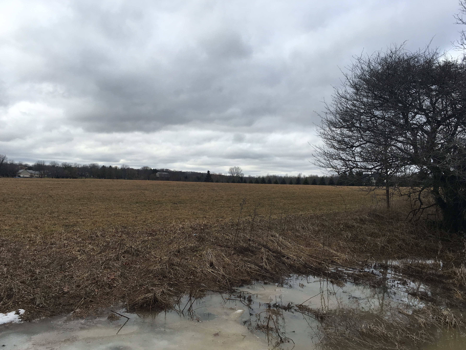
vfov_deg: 46.8
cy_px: 179
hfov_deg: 60.0
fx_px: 404
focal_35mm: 30
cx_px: 232
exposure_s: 1/1099
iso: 25
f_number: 2.2
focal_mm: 4.15
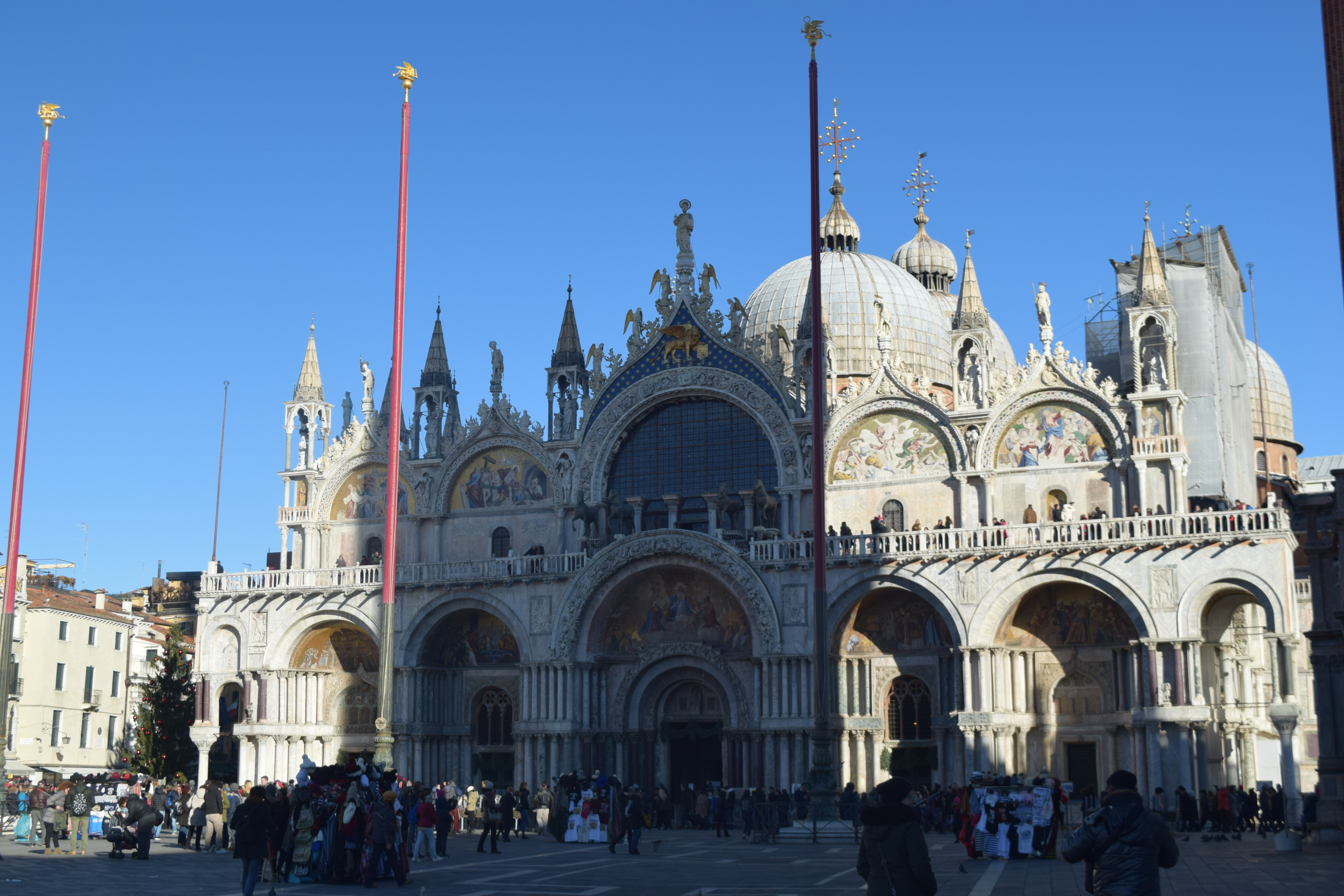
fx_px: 1680
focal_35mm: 45
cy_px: 448
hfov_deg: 43.6
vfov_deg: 29.9
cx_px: 672
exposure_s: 1/320
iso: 200
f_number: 9
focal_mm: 30
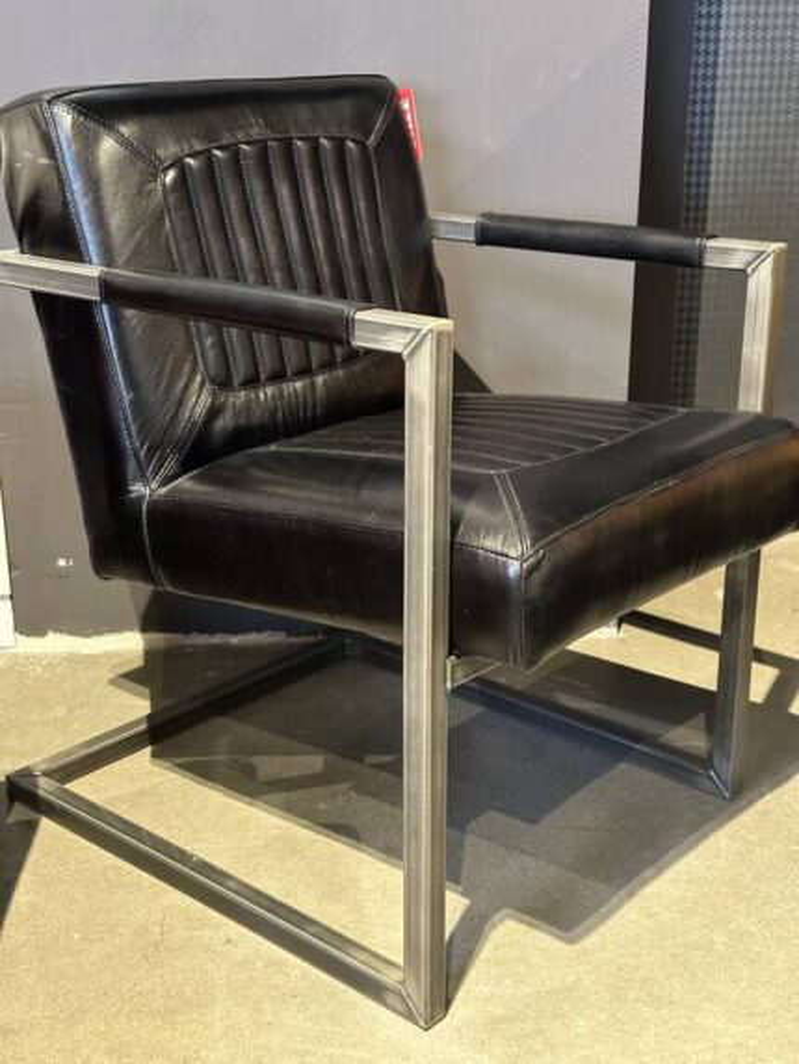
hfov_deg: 30.3
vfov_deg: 39.6
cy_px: 532
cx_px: 400
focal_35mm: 48
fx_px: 1477
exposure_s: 1/25
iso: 500
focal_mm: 6.86
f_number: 1.78
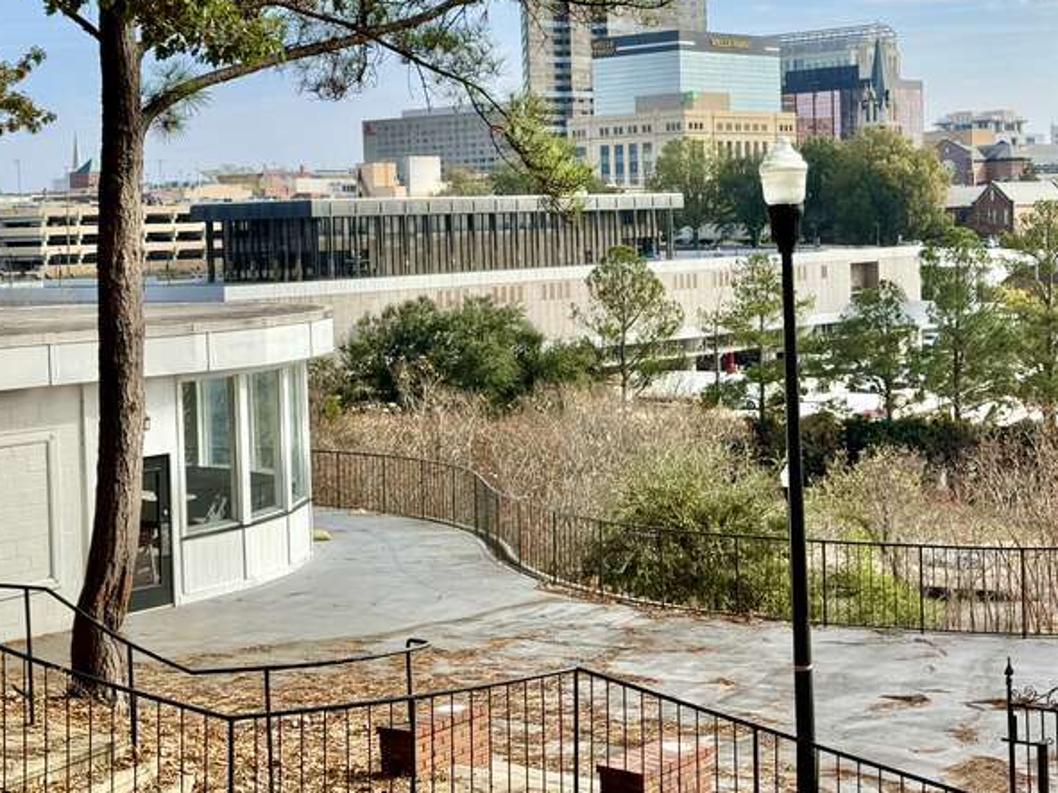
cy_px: 281
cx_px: 605
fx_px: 1986
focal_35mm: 65
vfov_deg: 22.5
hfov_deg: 29.8
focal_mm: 6.86
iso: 64
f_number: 1.78
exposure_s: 1/4049
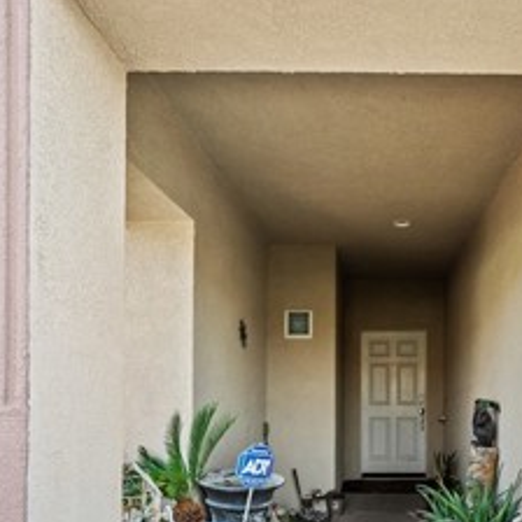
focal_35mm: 34
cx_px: 368
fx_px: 580
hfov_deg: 47.3
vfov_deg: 46.3
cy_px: 404
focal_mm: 14
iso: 320
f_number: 8
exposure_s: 1/160
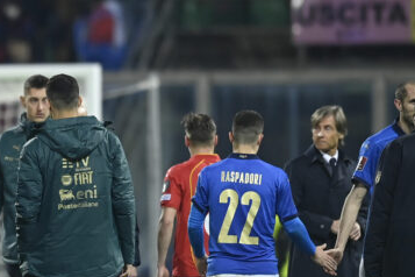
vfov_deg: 2.0
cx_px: 120
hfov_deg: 3.1
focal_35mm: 672
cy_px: 223
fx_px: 7746
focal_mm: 400
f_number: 3.5
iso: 2000
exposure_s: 1/1000
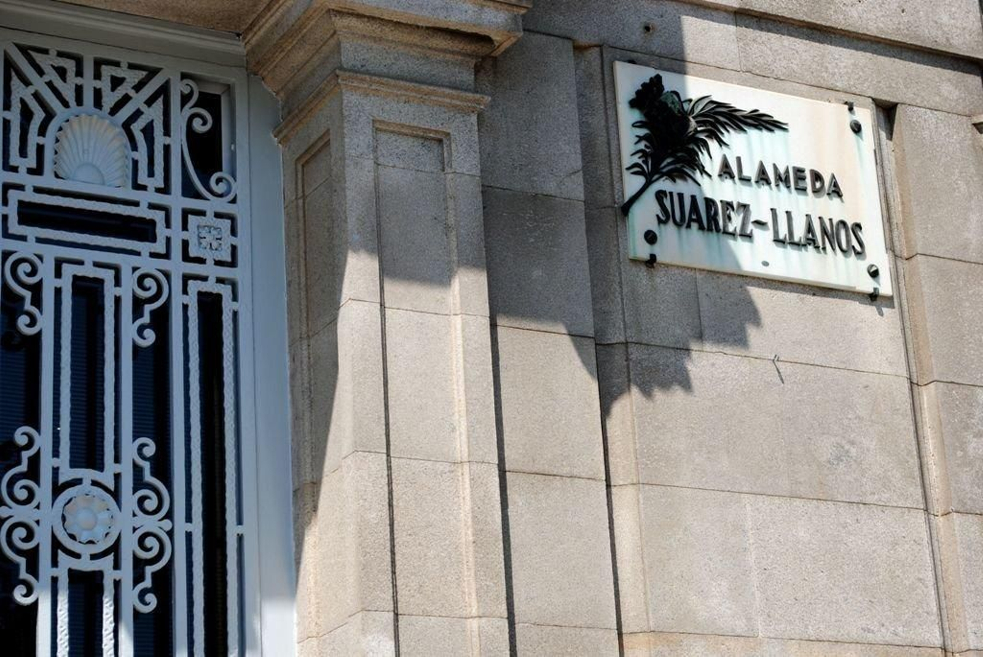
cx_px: 492
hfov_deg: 24.6
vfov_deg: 16.6
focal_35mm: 82
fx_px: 2255
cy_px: 328
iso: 100
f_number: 8
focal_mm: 55
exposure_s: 1/250
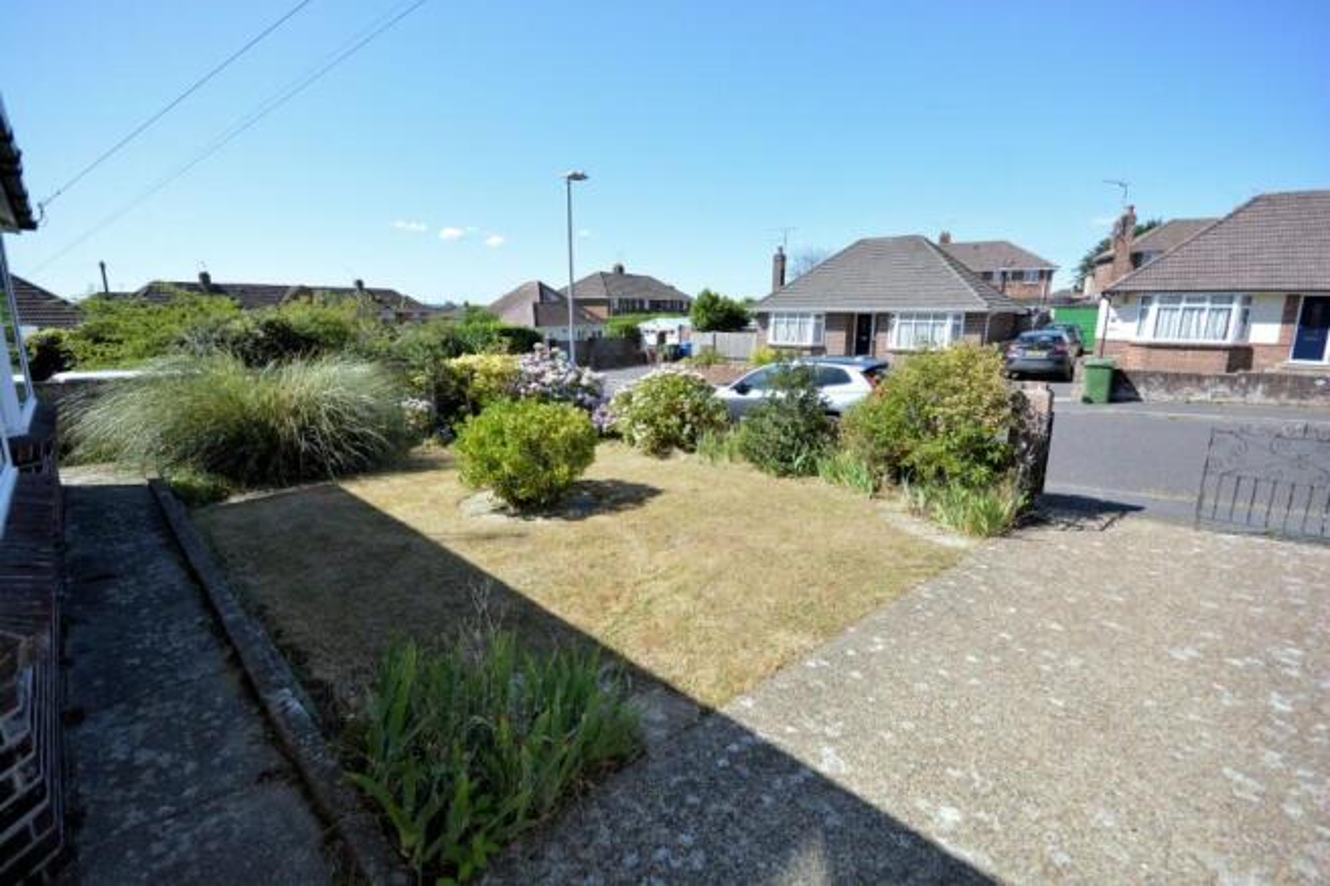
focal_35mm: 15
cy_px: 443
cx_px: 665
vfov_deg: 77.3
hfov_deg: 100.4
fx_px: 554
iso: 400
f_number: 8
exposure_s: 1/640
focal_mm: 10
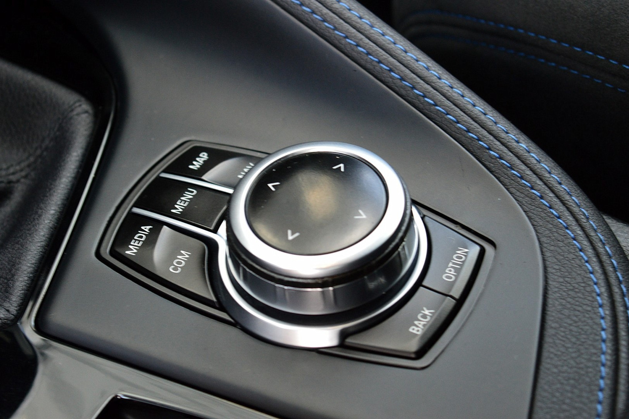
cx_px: 314
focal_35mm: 82
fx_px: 1441
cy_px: 210
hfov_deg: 24.6
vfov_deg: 16.6
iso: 800
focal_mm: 55
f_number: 5.6
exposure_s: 1/50
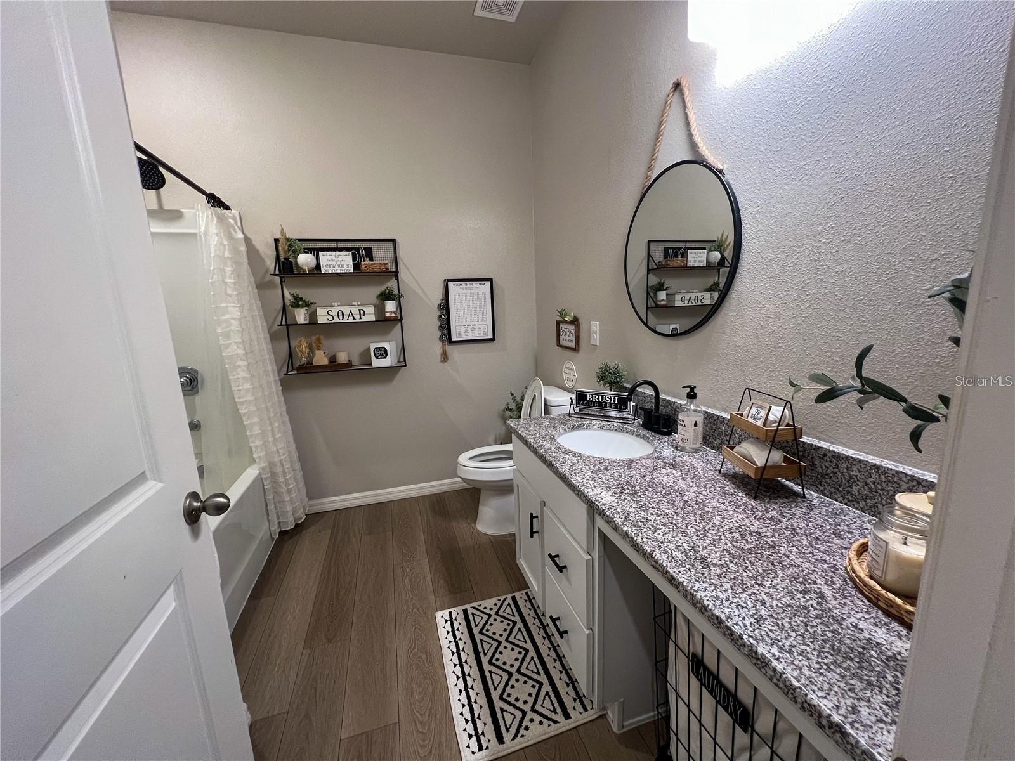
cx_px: 508
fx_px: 381
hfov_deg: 106.2
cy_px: 380
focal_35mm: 13
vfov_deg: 89.9
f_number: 1.8
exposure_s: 1/60
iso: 200
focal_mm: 1.57
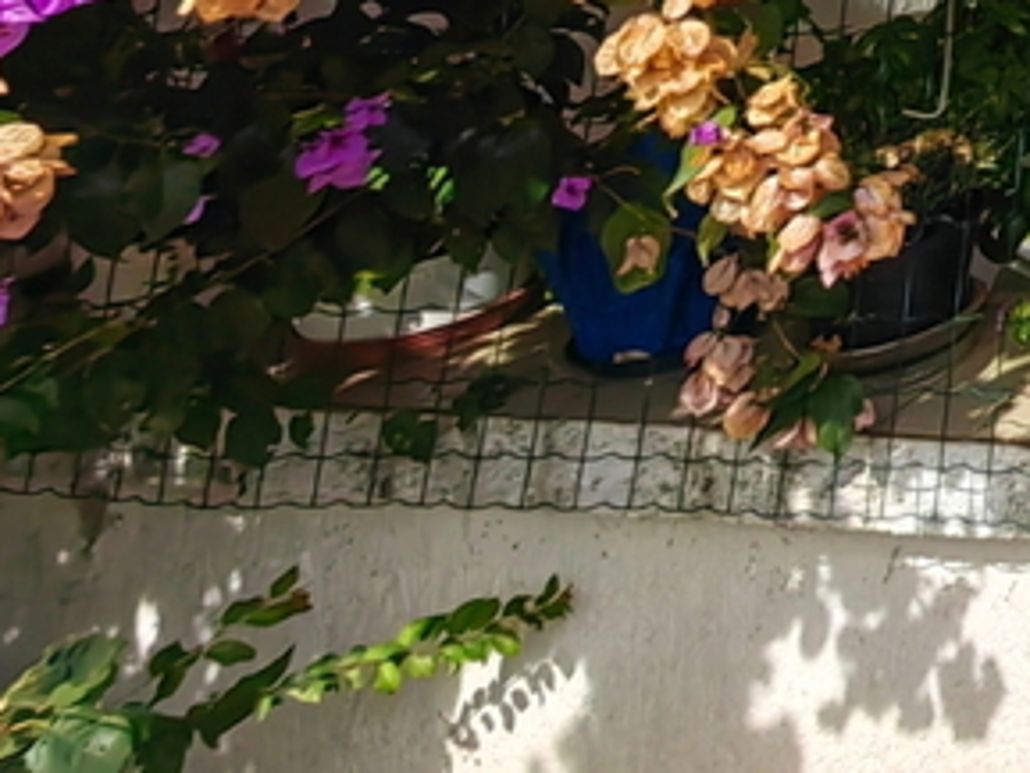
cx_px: 1974
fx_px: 1607
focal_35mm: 54
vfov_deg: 20.7
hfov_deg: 20.4
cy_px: -541
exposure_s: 1/2933
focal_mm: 1.76
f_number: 2.2
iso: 50
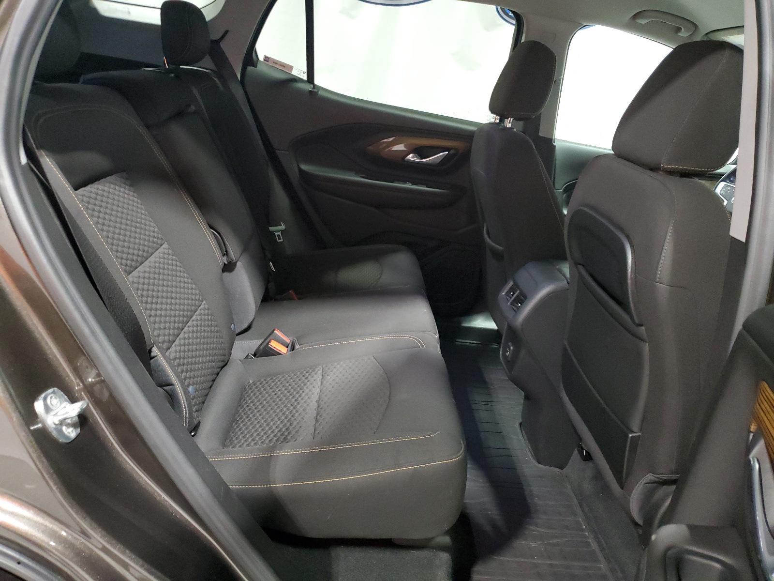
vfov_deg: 53.1
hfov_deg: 67.3
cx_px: 387
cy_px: 290
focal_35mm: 26
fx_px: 581
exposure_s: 1/60.2
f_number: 1.5
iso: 409
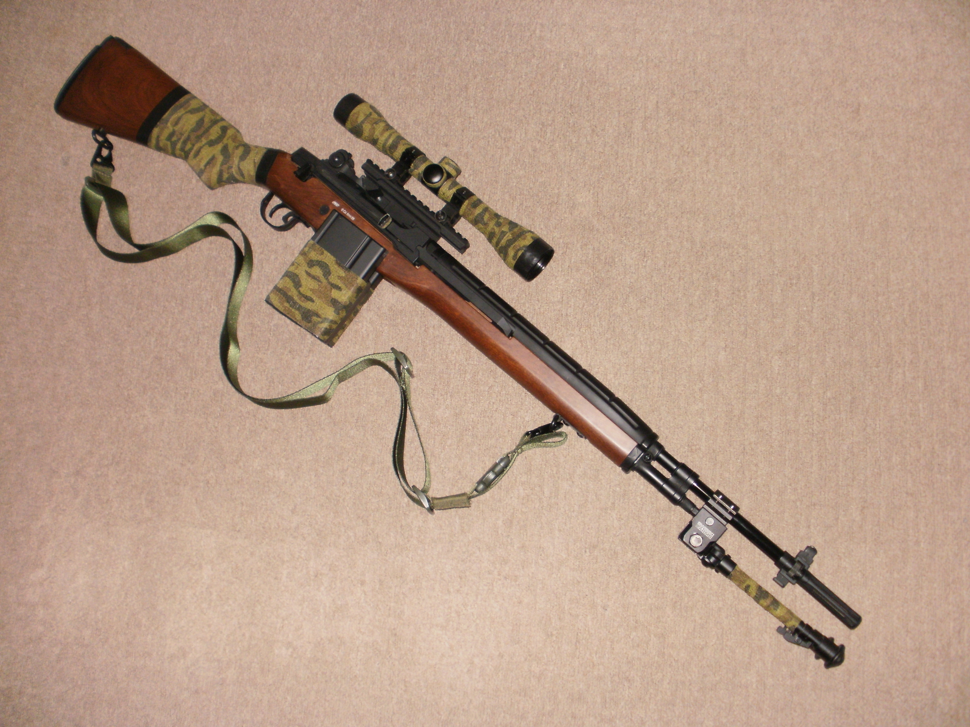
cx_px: 485
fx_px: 1009
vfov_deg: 39.7
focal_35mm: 36
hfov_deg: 51.4
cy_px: 364
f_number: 3.5
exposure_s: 1/30
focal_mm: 6.3
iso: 125
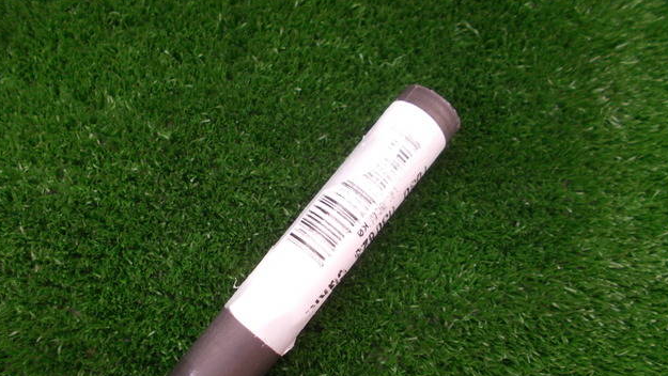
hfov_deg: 66.0
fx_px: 514
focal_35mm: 29
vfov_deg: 40.0
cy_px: 226
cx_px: 337
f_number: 3.2
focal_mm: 4.6
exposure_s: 1/20
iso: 200
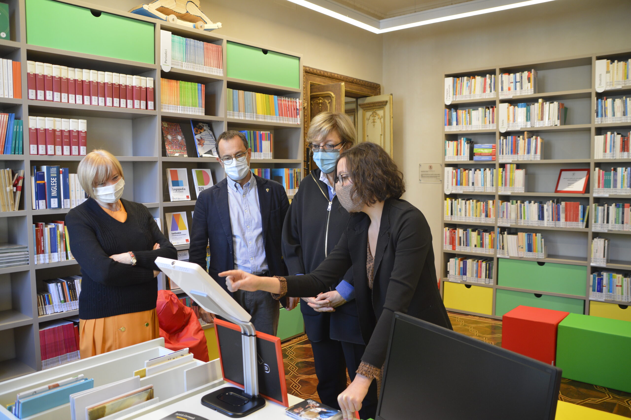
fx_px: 473
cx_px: 316
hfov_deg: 67.4
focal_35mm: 27
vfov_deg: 47.8
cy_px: 210
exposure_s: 1/40
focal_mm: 18
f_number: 3.5
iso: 400
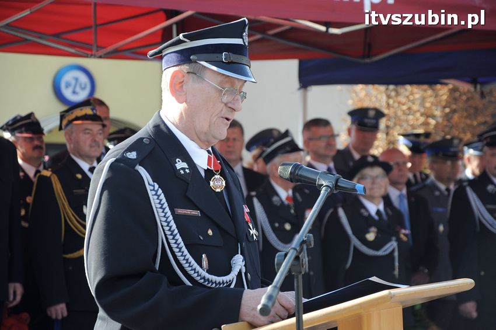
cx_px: 248
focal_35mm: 158
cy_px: 165
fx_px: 2168
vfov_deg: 8.7
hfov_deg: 13.1
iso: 400
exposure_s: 1/250
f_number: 5.6
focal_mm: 105
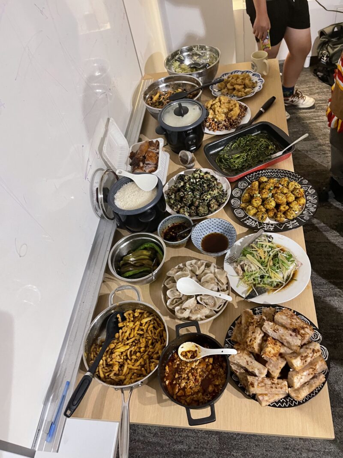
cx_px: 172
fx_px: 330
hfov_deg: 54.9
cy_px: 229
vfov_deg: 69.4
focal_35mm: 25
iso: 400
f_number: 1.6
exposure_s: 1/40
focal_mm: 5.1
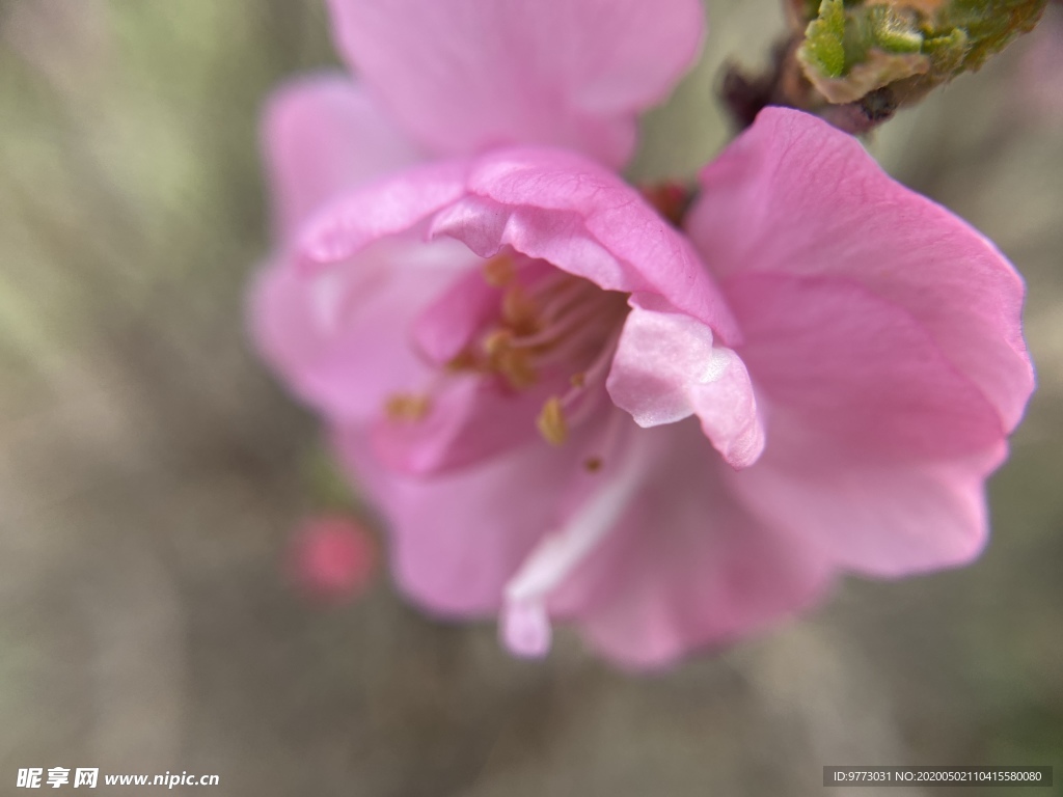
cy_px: 398
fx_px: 798
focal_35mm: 26
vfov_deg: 53.1
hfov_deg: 67.3
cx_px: 532
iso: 32
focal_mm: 4.25
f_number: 1.8
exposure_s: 1/1026
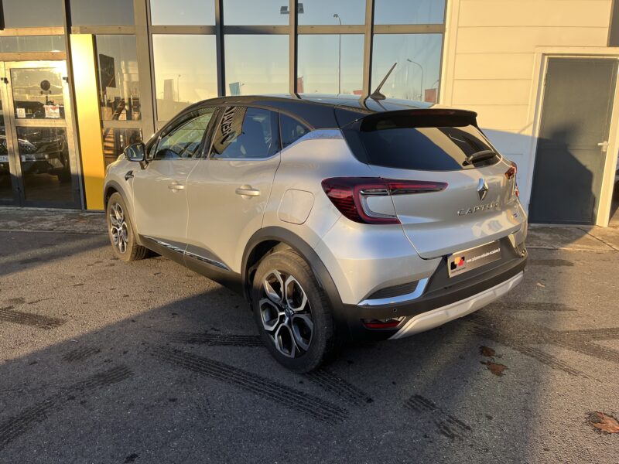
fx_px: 465
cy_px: 232
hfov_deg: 67.3
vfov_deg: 53.1
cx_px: 310
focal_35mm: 26
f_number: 1.6
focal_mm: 5.1
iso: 50
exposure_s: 1/810
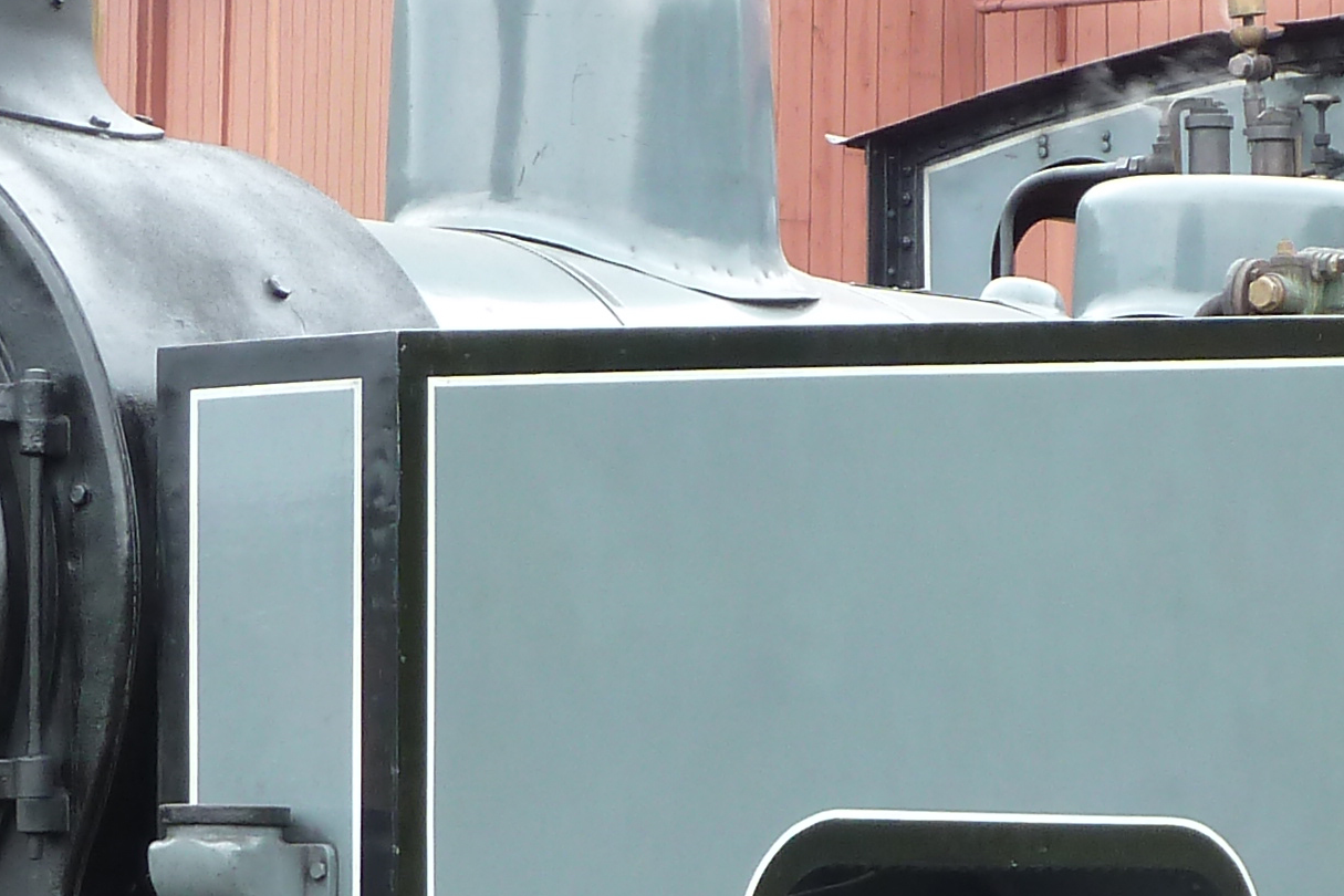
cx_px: 769
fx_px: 6645
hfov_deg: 11.5
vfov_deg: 7.7
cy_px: 835
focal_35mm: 178
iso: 80
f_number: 3.8
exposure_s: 1/80
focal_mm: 8.5
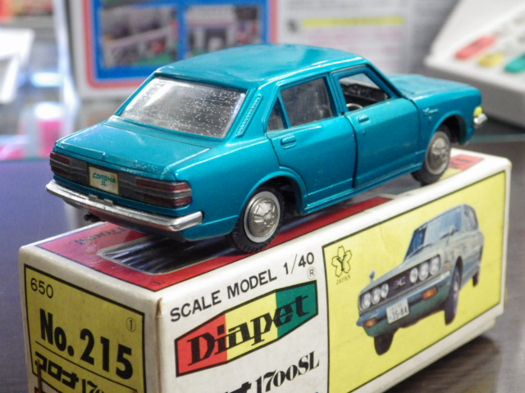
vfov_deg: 20.7
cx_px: 262
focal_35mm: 71
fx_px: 1077
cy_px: 196
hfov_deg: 27.4
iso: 800
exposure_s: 1/25
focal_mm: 12.8
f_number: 4.2
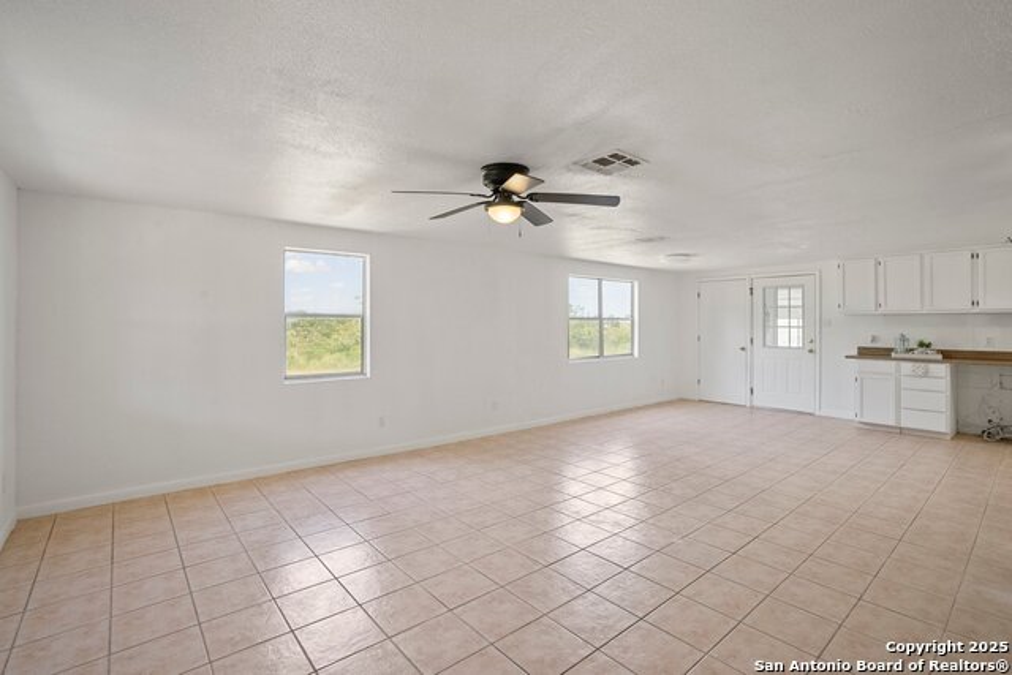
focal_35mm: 16
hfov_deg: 96.7
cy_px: 338
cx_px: 506
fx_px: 450
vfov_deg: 73.8
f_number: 10
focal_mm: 16
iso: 640
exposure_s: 1/25
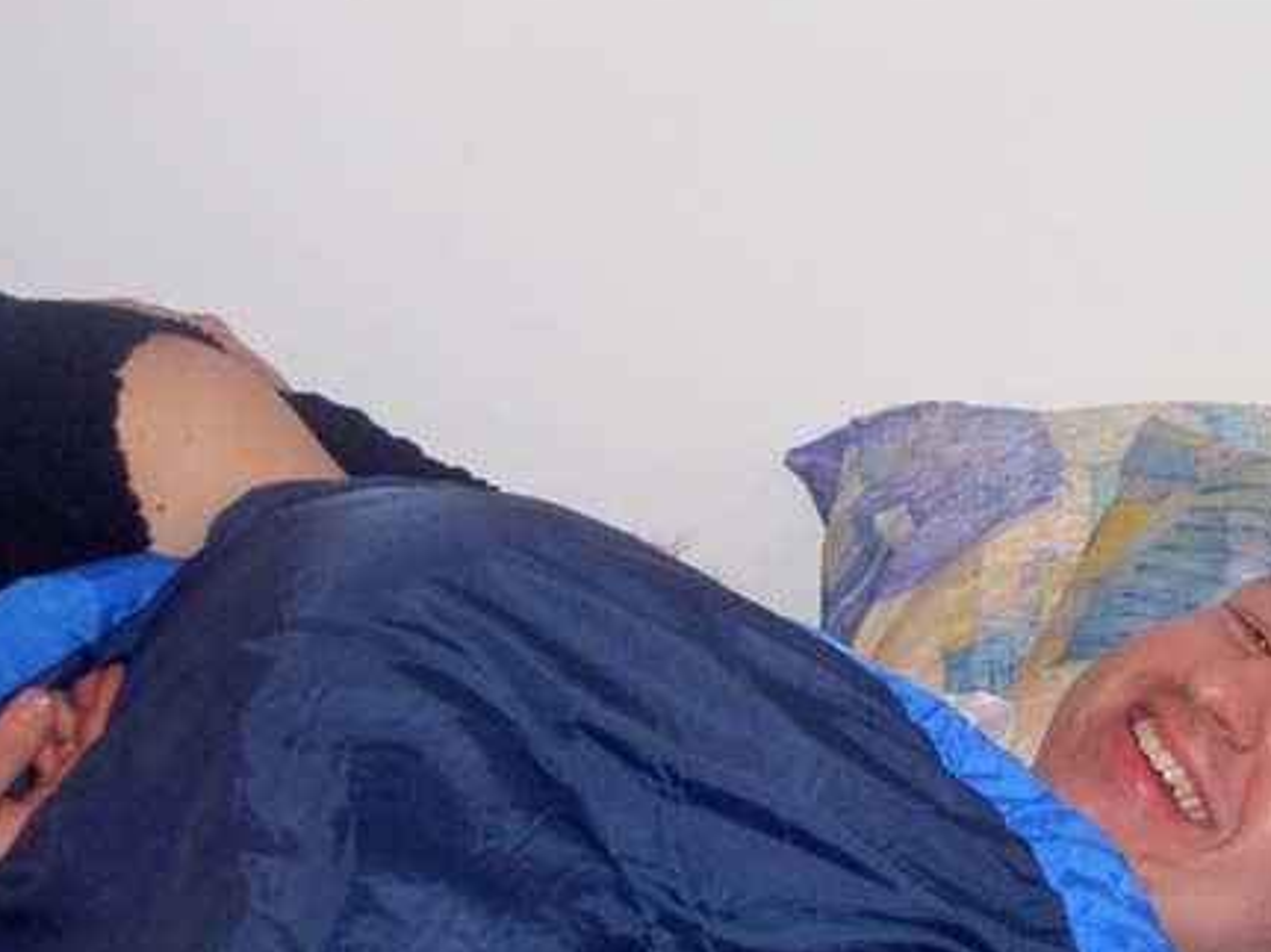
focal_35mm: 117
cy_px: 640
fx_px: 4295
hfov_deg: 16.8
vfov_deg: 12.6
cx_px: 805
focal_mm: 17.4
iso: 100
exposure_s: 1/78.1
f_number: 4.1
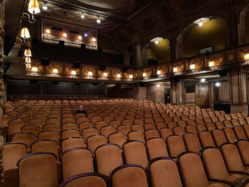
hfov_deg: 69.4
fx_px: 180
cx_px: 124
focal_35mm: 25
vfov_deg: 54.9
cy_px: 94
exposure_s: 1/25
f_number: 1.6
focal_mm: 5.1
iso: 1000
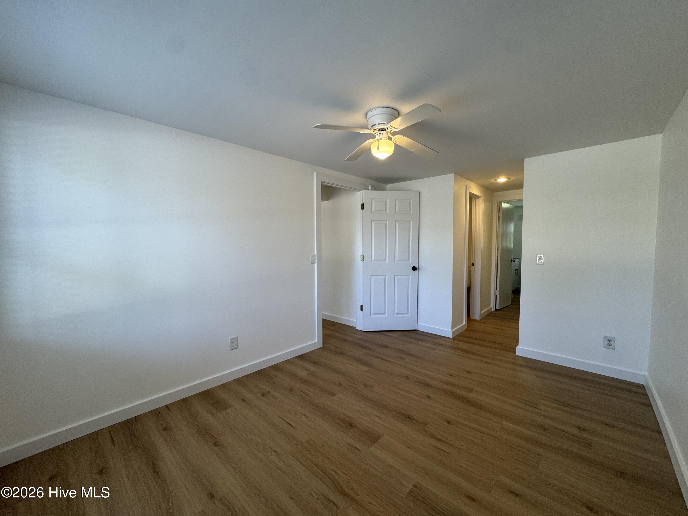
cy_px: 258
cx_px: 344
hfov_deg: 102.1
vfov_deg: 85.7
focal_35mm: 14
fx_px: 278
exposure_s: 1/120
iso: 100
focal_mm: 2.22
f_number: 2.2
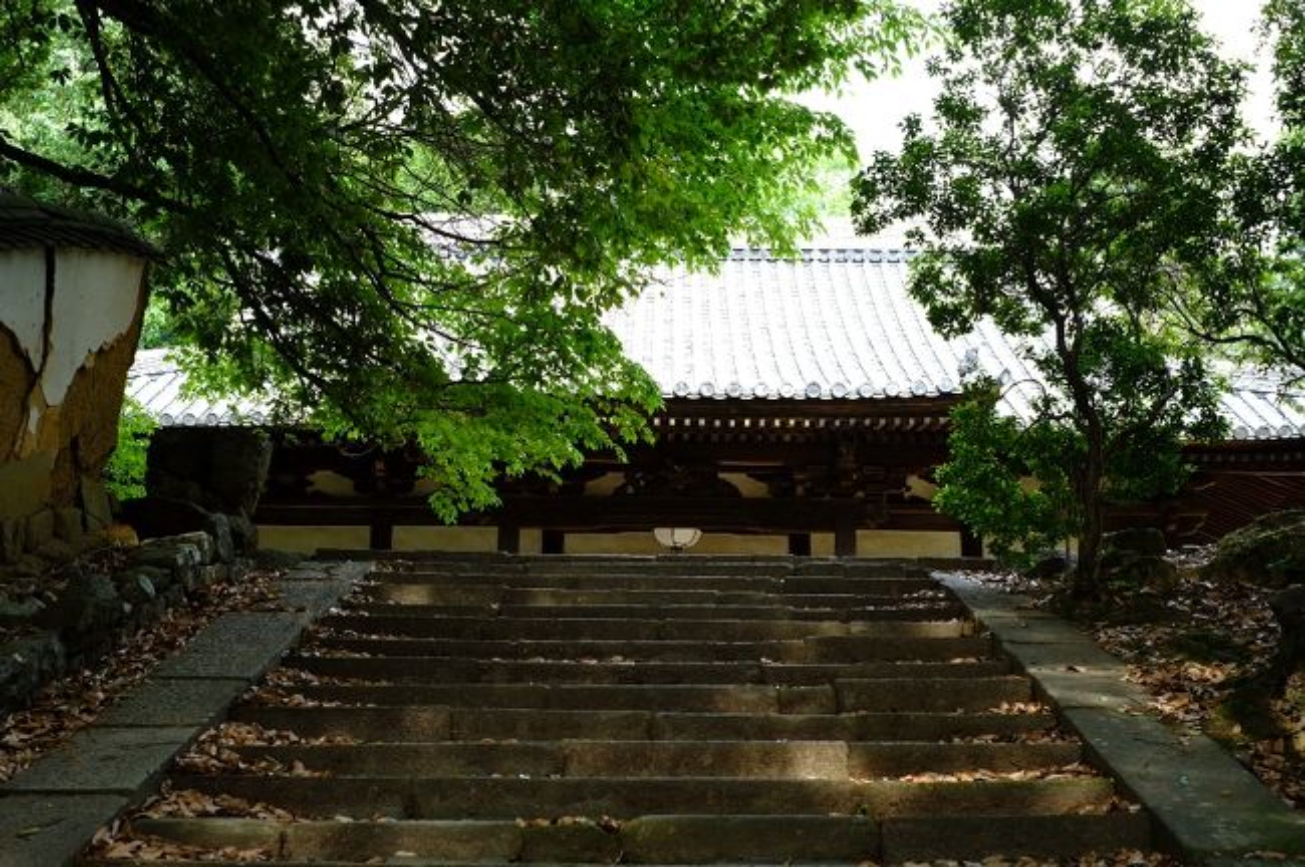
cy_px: 434
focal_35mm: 53
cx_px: 652
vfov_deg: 25.5
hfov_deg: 37.6
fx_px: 1919
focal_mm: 35
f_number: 5.6
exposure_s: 1/30
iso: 100
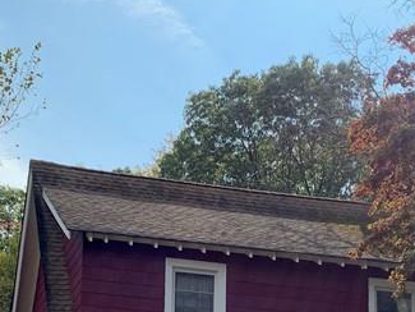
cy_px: 375
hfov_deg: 23.7
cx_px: 133
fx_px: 983
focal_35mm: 82
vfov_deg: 17.2
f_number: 1.8
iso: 25
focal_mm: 4.25
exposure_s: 1/1468
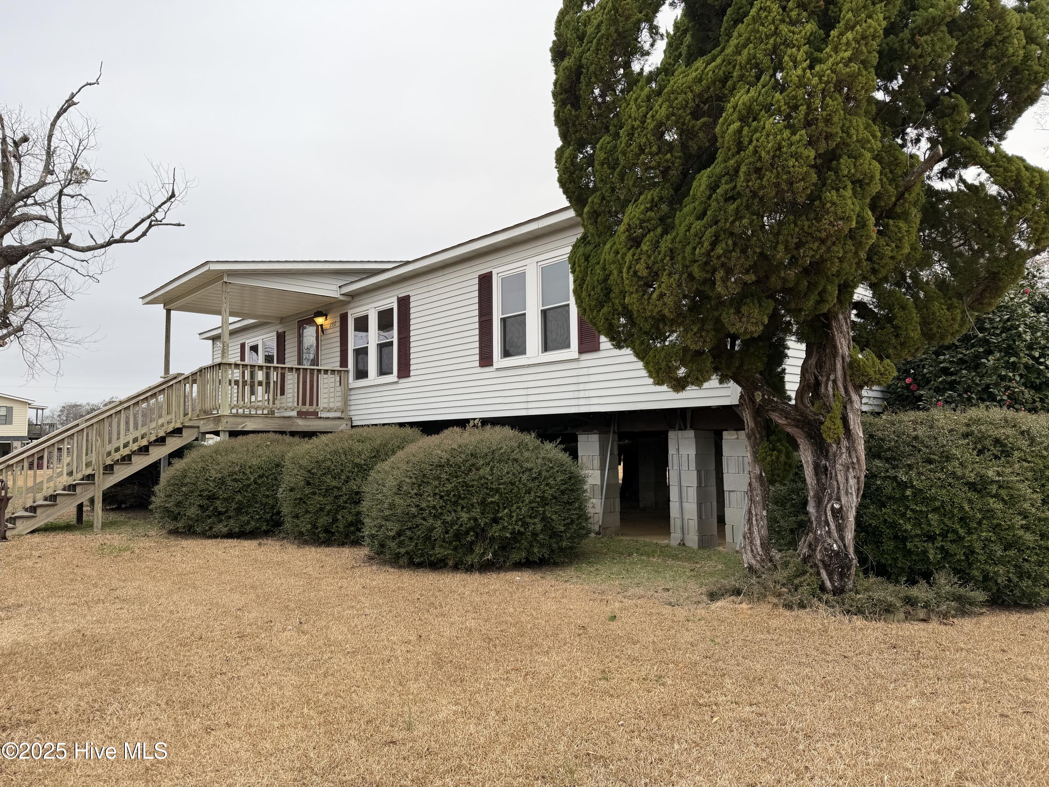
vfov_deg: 56.8
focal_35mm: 24
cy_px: 394
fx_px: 727
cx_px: 524
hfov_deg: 71.6
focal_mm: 6.76
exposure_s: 1/467
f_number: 1.78
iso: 80
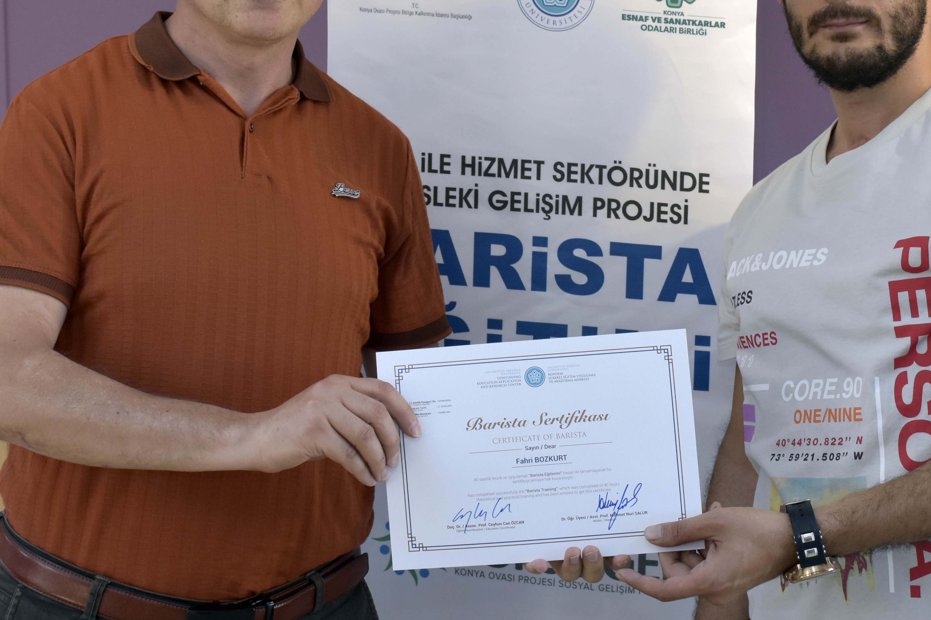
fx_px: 1958
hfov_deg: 26.7
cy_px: 191
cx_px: 548
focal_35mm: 76
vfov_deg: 17.9
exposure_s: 1/160
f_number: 6.3
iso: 800
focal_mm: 35
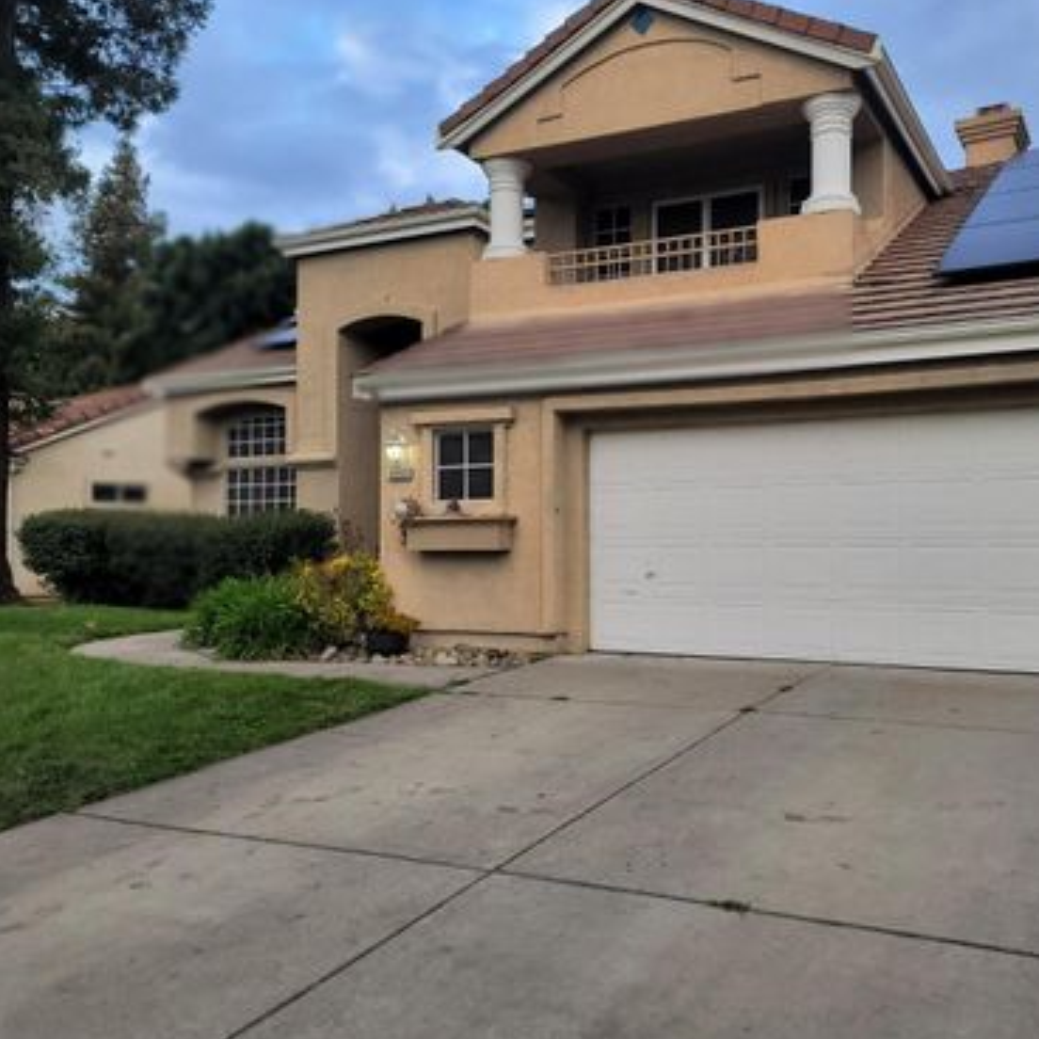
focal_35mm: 30
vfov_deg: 54.0
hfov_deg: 53.4
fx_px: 1019
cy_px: 518
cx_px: 655
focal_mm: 7
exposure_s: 1/120
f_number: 1.8
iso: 32
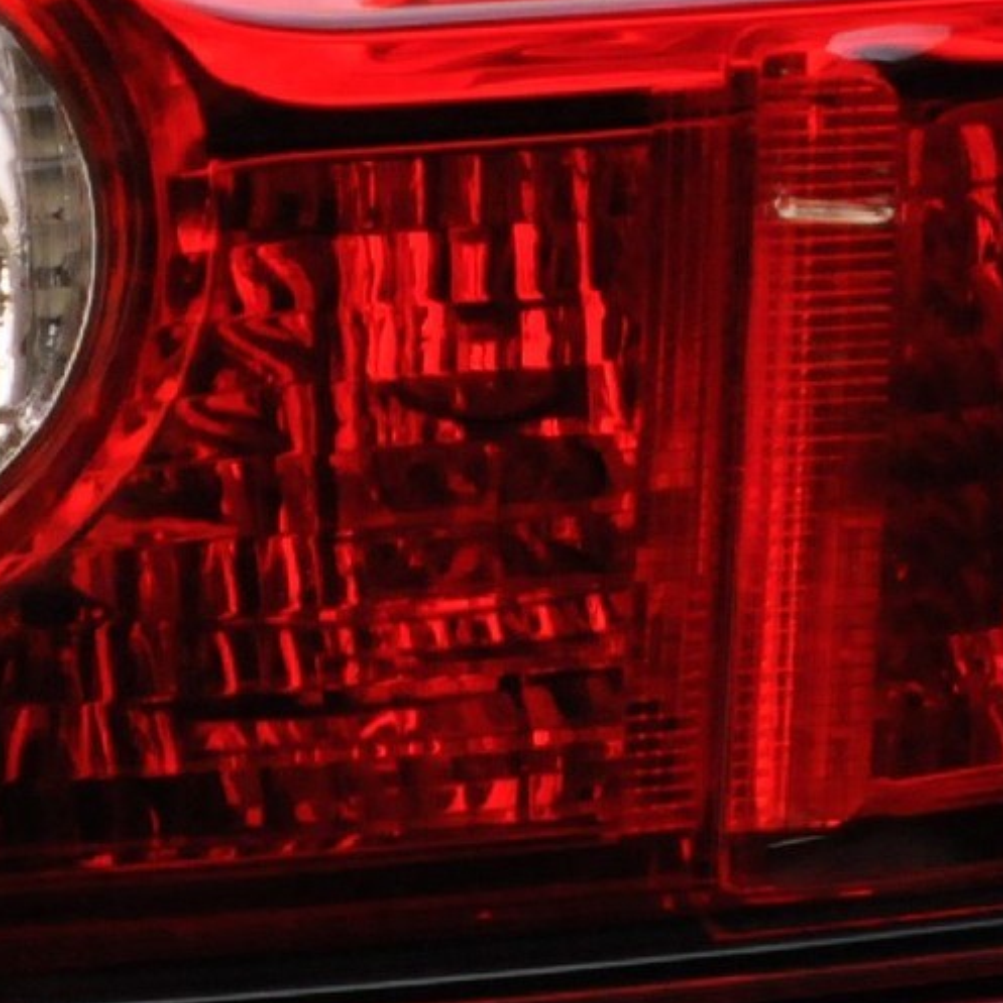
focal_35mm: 1025
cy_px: -455
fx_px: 33601
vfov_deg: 1.7
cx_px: 690
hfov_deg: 1.7
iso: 2000
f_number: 5.6
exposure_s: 1/640
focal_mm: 160
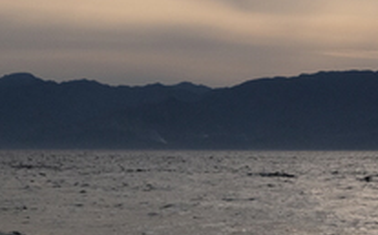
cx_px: 274
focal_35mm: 131
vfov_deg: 10.0
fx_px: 1348
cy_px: 41
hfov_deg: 15.9
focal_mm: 17
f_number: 4
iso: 640
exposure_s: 1/9000
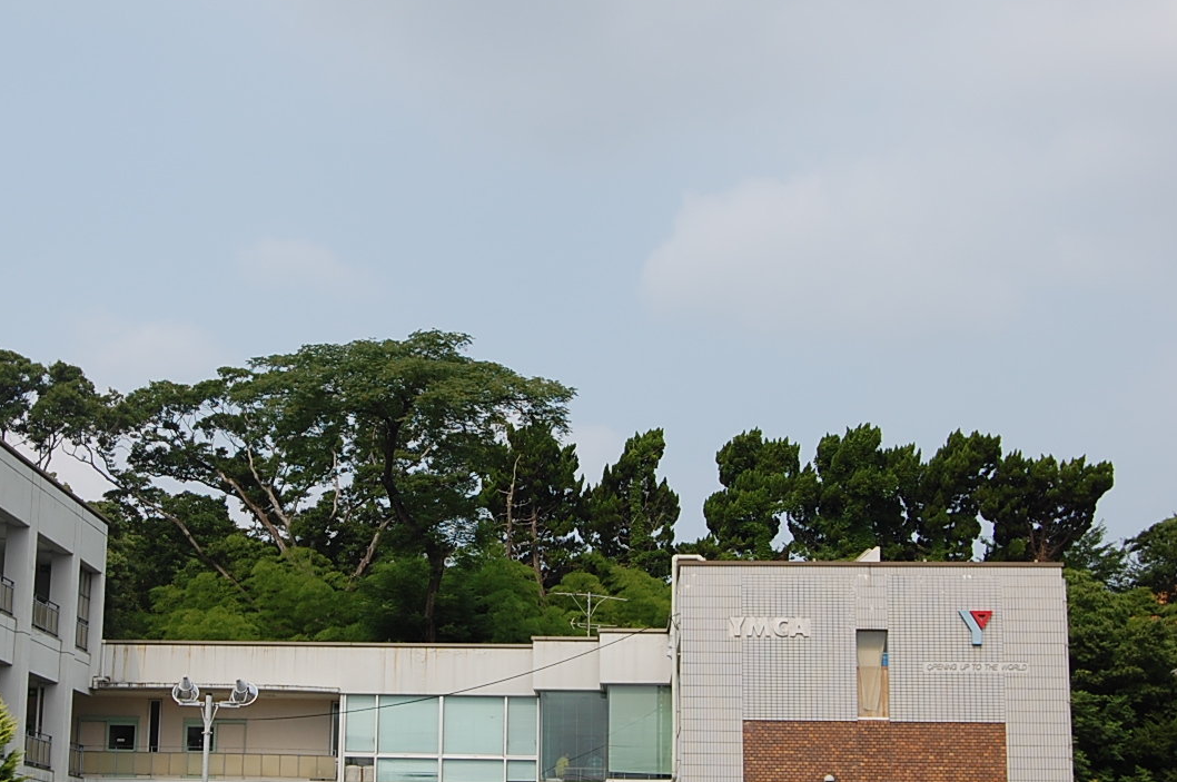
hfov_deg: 31.3
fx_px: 2090
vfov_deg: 21.2
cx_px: 422
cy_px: 451
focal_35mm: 64
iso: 200
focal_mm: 30
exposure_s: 1/320
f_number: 9
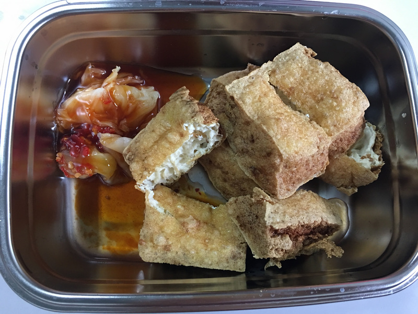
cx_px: 209
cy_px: 157
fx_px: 350
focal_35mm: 29
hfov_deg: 61.7
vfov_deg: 48.2
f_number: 2.2
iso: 125
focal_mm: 4.15
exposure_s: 1/15
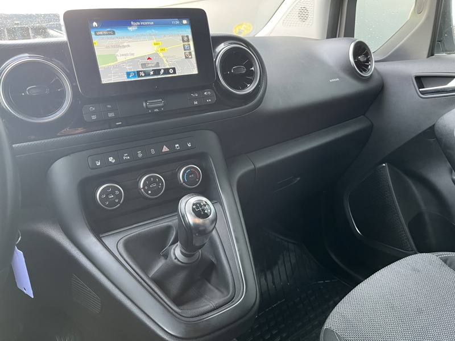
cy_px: 170
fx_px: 342
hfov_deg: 67.3
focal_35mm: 26
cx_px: 228
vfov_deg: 53.1
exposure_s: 1/53
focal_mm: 5.1
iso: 320
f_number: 1.6
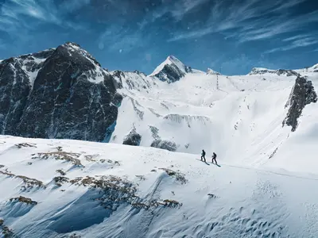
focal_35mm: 24
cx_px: 159
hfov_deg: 71.6
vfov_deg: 56.8
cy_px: 119
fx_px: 220
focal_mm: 12.29
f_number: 4
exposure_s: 1/4000
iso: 100
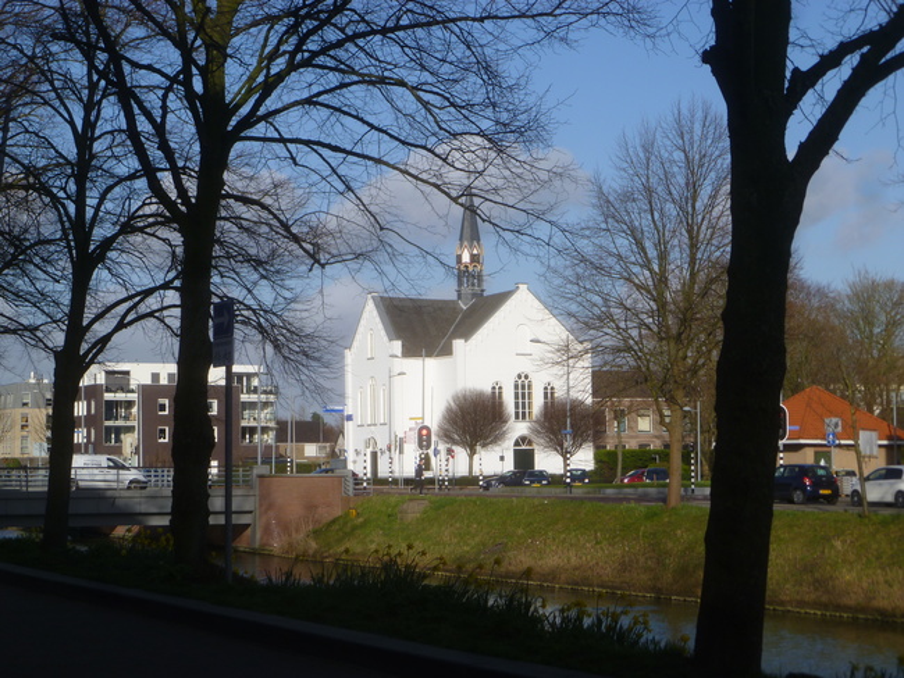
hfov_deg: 26.0
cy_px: 339
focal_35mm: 75
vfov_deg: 19.7
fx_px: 1959
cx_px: 452
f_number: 4.4
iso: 80
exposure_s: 1/640
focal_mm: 13.3
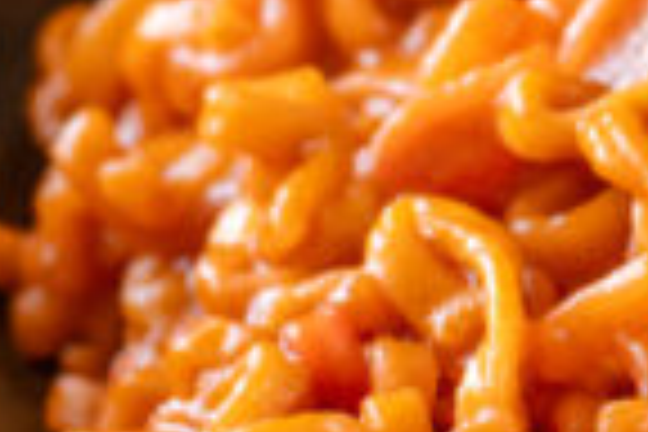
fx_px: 7901
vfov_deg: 3.1
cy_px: 216
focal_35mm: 439
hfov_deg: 4.7
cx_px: 1040
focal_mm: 60
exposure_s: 1/25
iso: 500
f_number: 5.6
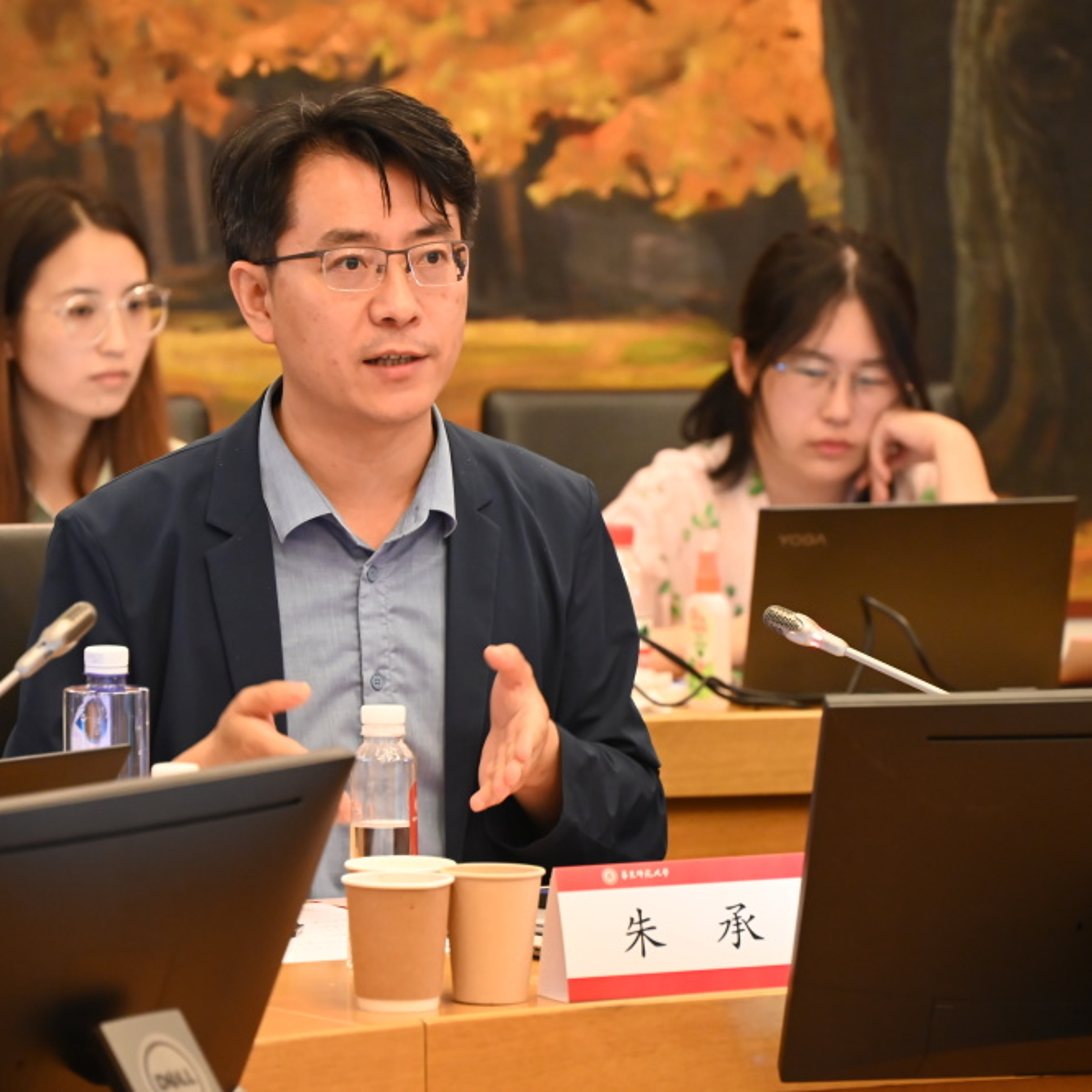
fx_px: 9137
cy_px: 546
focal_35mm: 256
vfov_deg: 6.8
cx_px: 544
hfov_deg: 6.8
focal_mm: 200
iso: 3200
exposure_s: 1/25
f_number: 6.3
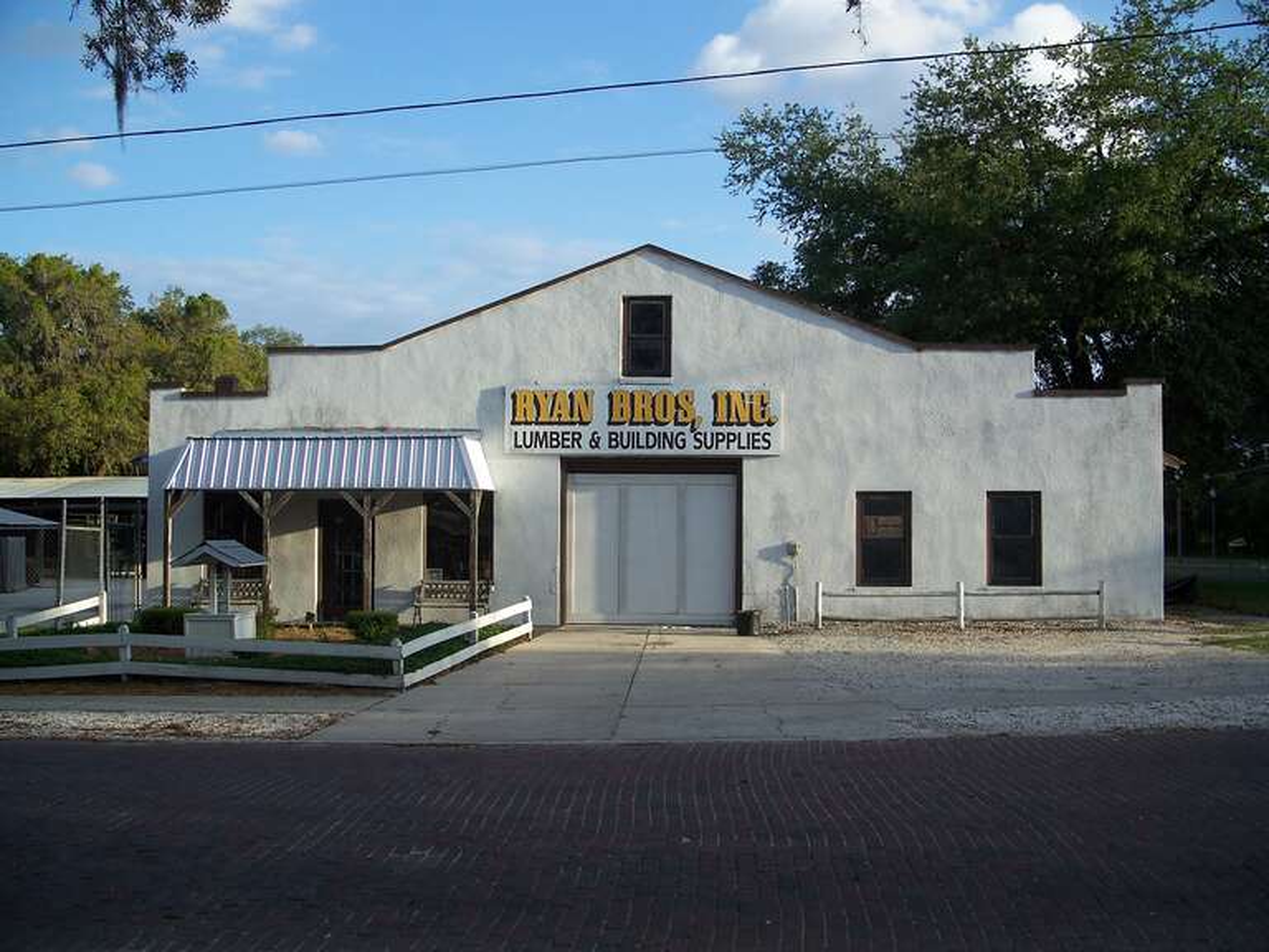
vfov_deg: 38.7
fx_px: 1356
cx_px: 634
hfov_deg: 50.1
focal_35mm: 37
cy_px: 476
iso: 64
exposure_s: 1/500
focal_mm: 7.8
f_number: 2.8
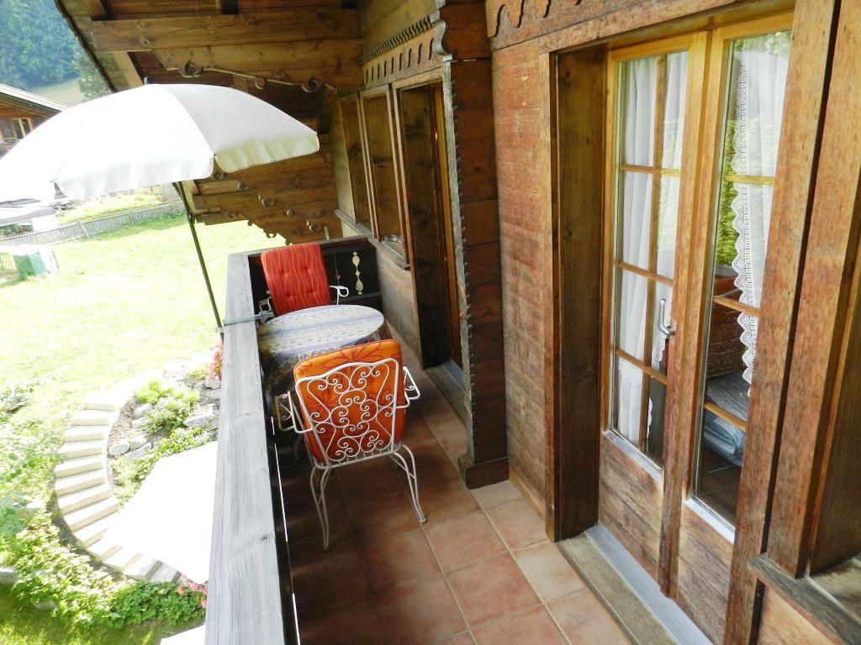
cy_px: 322
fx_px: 572
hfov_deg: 73.9
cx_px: 430
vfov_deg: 58.9
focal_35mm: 23
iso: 160
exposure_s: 1/200
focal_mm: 4
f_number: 3.4
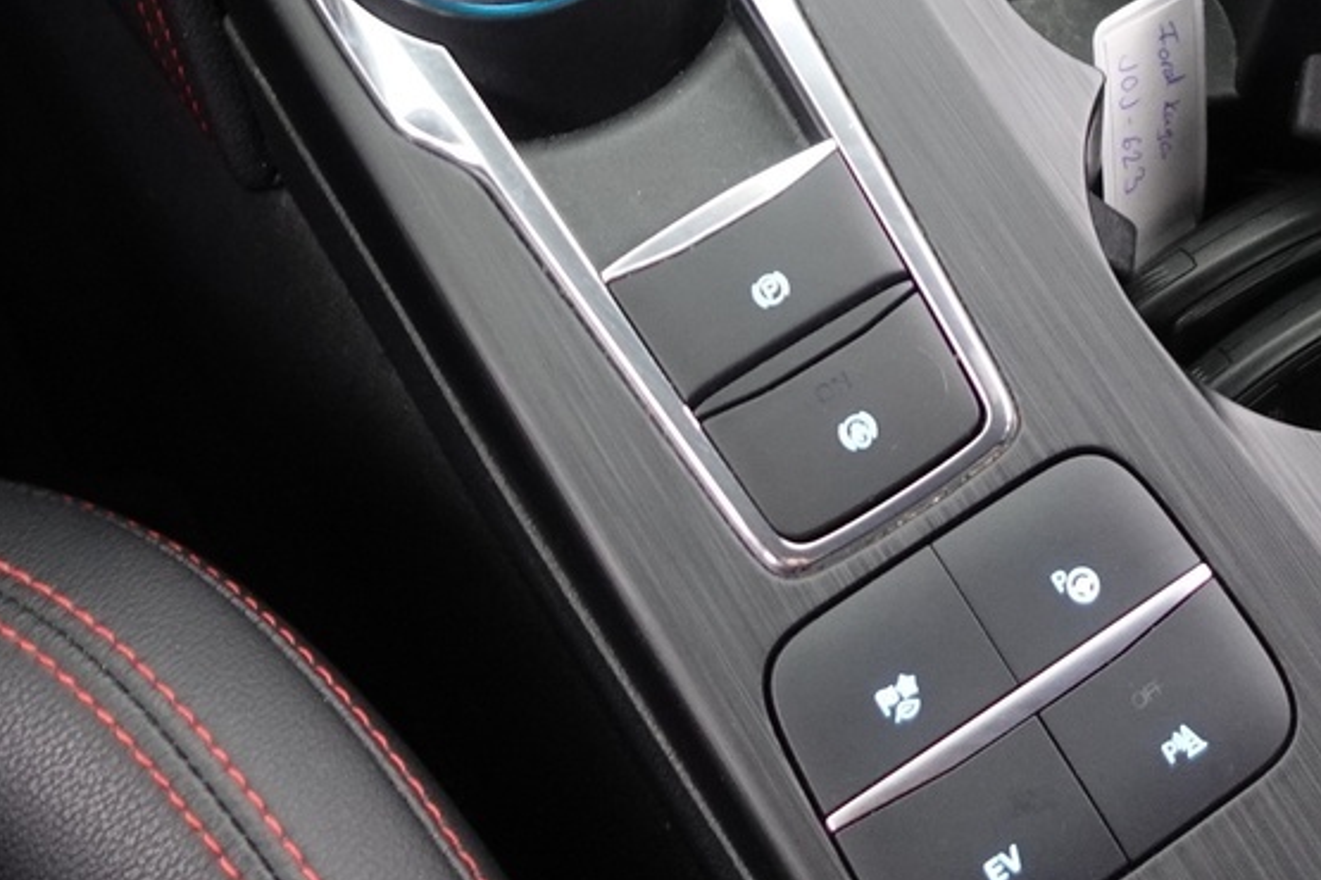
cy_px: -297
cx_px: 697
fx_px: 2568
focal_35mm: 70
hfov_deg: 28.8
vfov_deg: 18.0
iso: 1000
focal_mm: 9.4
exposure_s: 1/8
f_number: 1.8
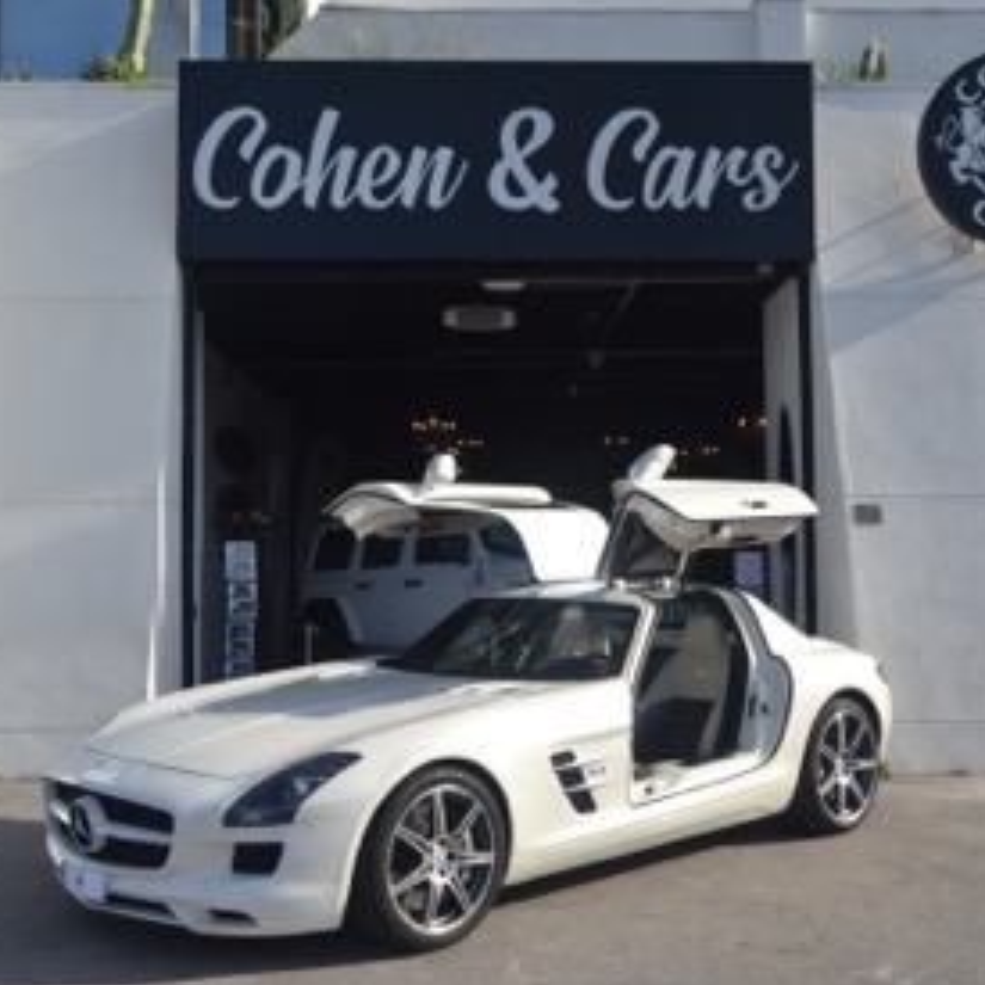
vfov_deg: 42.8
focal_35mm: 39
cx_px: 498
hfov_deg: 42.8
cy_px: 498
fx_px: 1256
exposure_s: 1/250
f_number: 8
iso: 100
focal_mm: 20
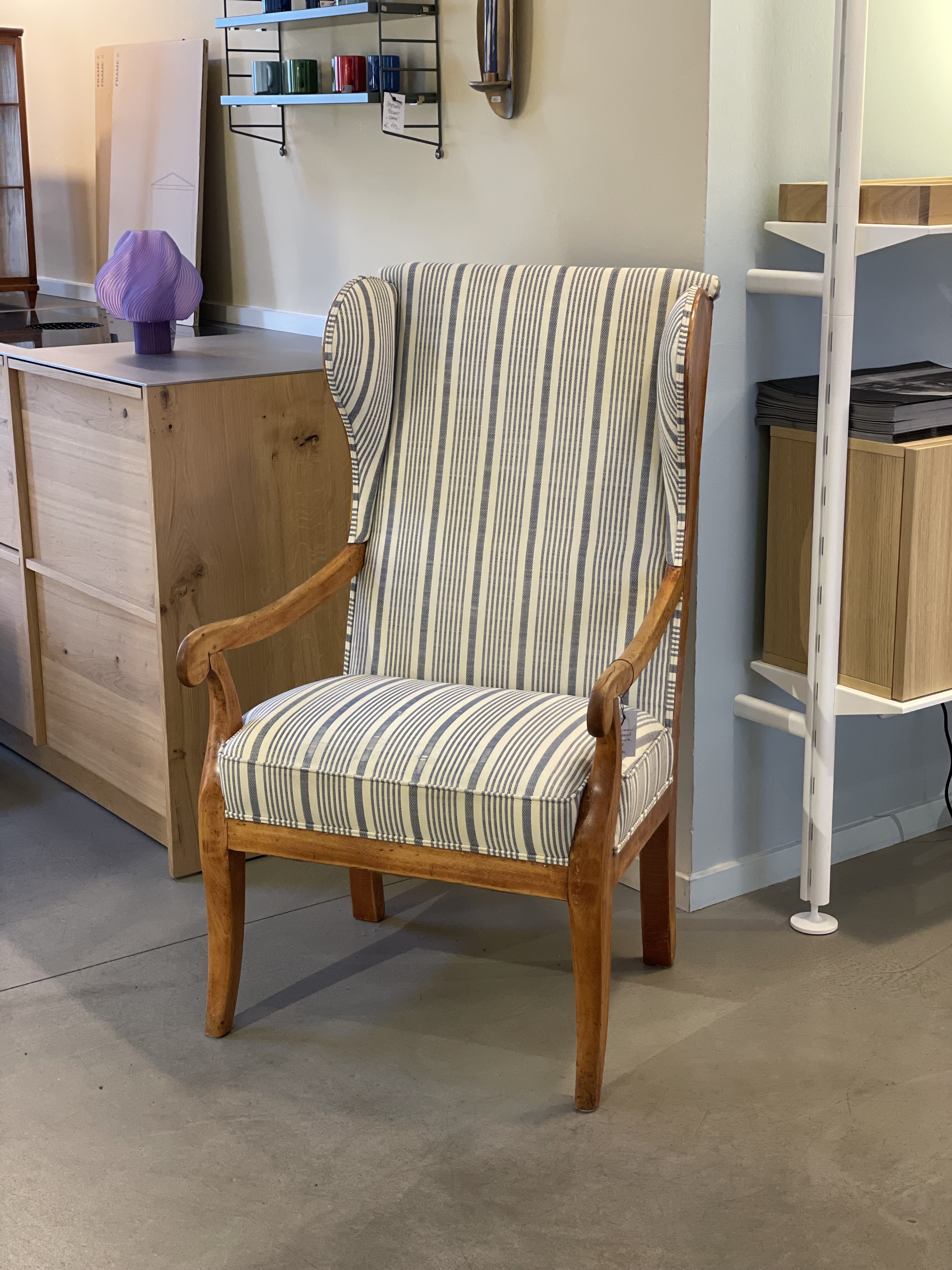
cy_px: 635
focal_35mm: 52
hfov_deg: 28.0
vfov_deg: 36.8
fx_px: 1907
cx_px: 476
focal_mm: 6
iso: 160
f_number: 2
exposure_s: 1/33
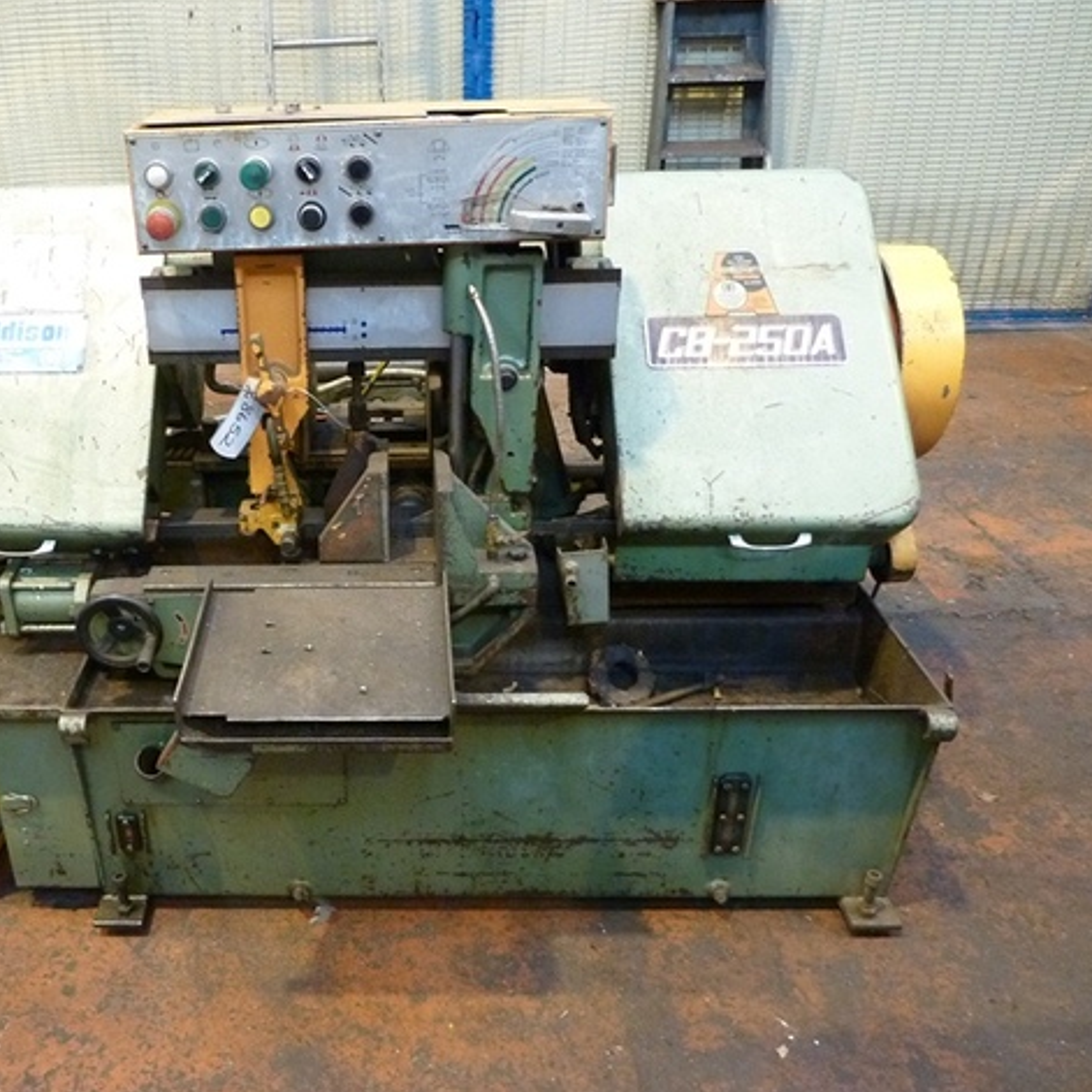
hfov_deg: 52.9
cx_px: 357
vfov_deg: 54.0
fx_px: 1071
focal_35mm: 30
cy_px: 543
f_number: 3.3
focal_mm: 4.1
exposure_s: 1/10
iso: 400
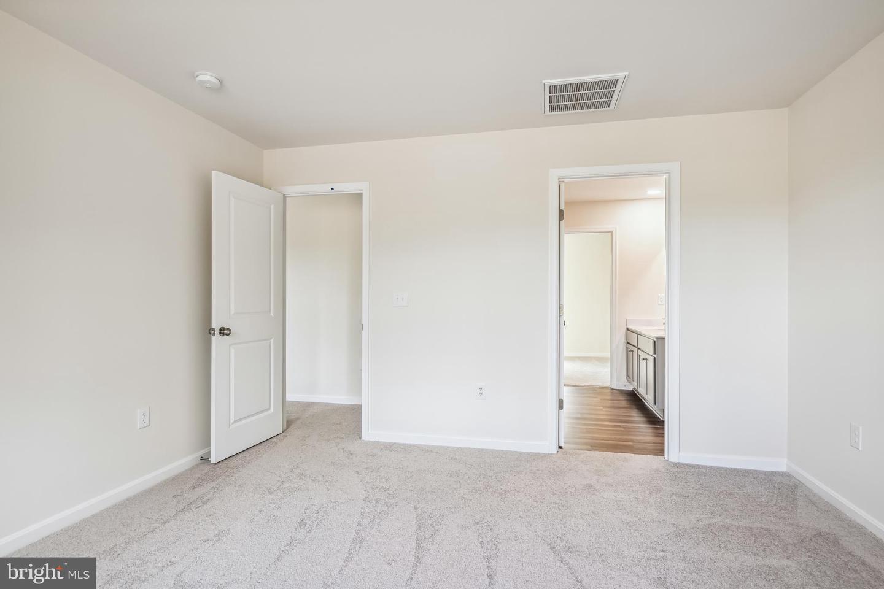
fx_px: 442
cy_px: 294
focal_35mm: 18
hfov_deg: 90.0
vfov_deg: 67.4
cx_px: 442
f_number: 6.3
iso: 160
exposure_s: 1/20
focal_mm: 18
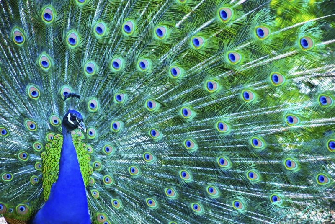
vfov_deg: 6.8
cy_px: 112
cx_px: 168
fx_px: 1886
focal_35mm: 202
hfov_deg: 10.2
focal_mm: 135
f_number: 5.6
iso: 400
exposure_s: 1/125
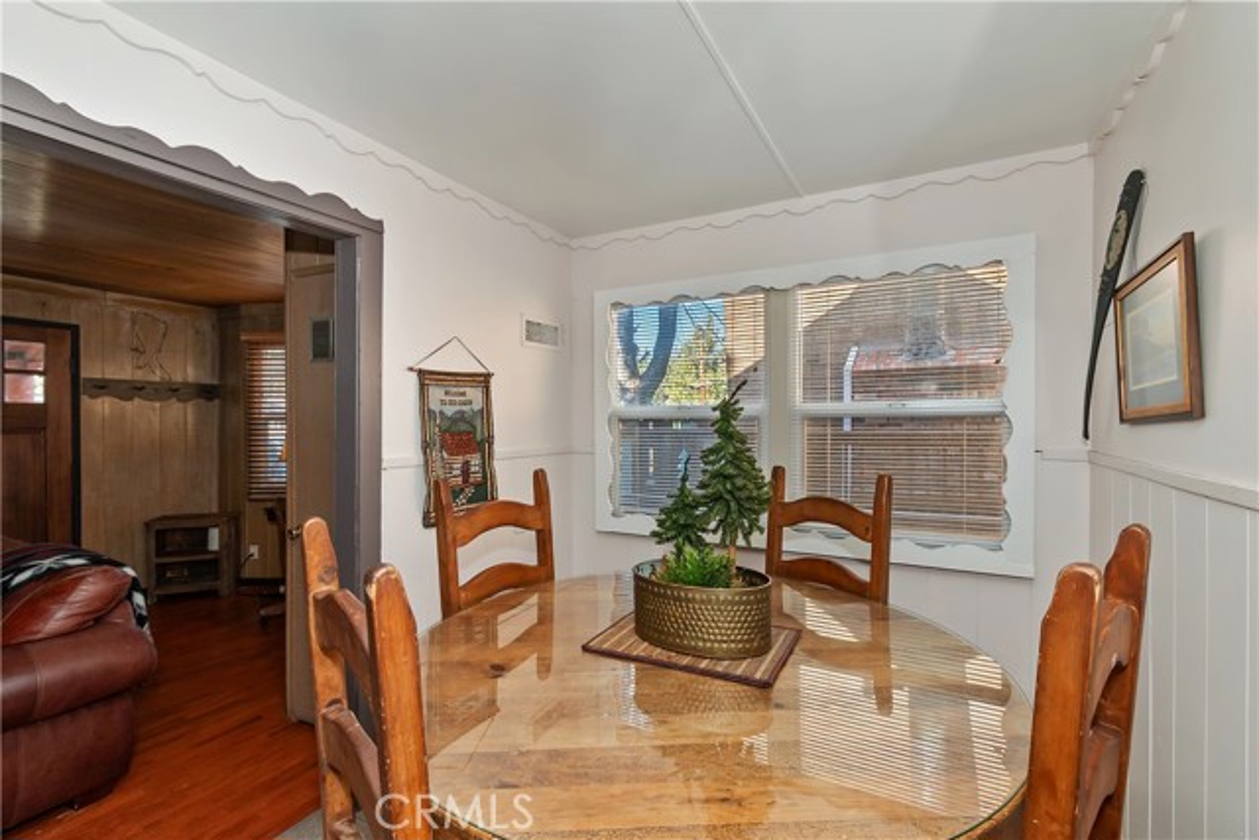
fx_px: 525
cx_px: 630
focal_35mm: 15
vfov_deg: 77.4
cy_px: 420
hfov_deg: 100.4
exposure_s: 1/30
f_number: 8
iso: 400
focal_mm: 10
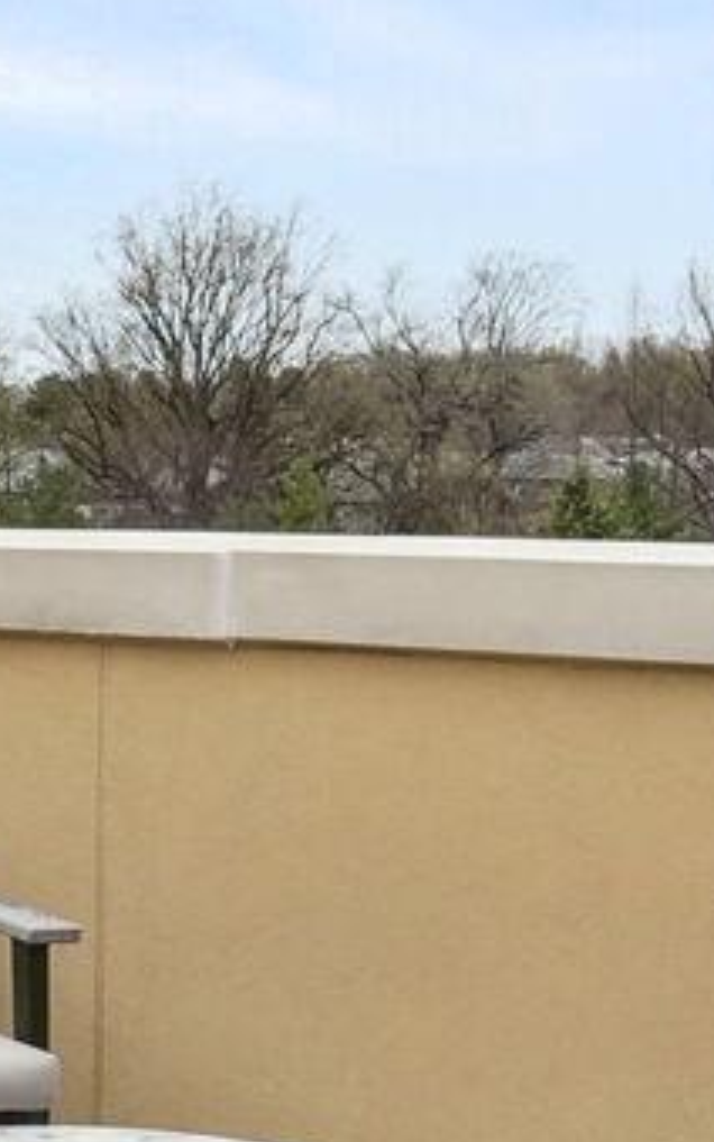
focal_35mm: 83
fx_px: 2583
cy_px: 455
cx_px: -421
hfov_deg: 14.5
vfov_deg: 24.9
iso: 800
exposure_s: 1/1000
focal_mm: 16
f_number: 11
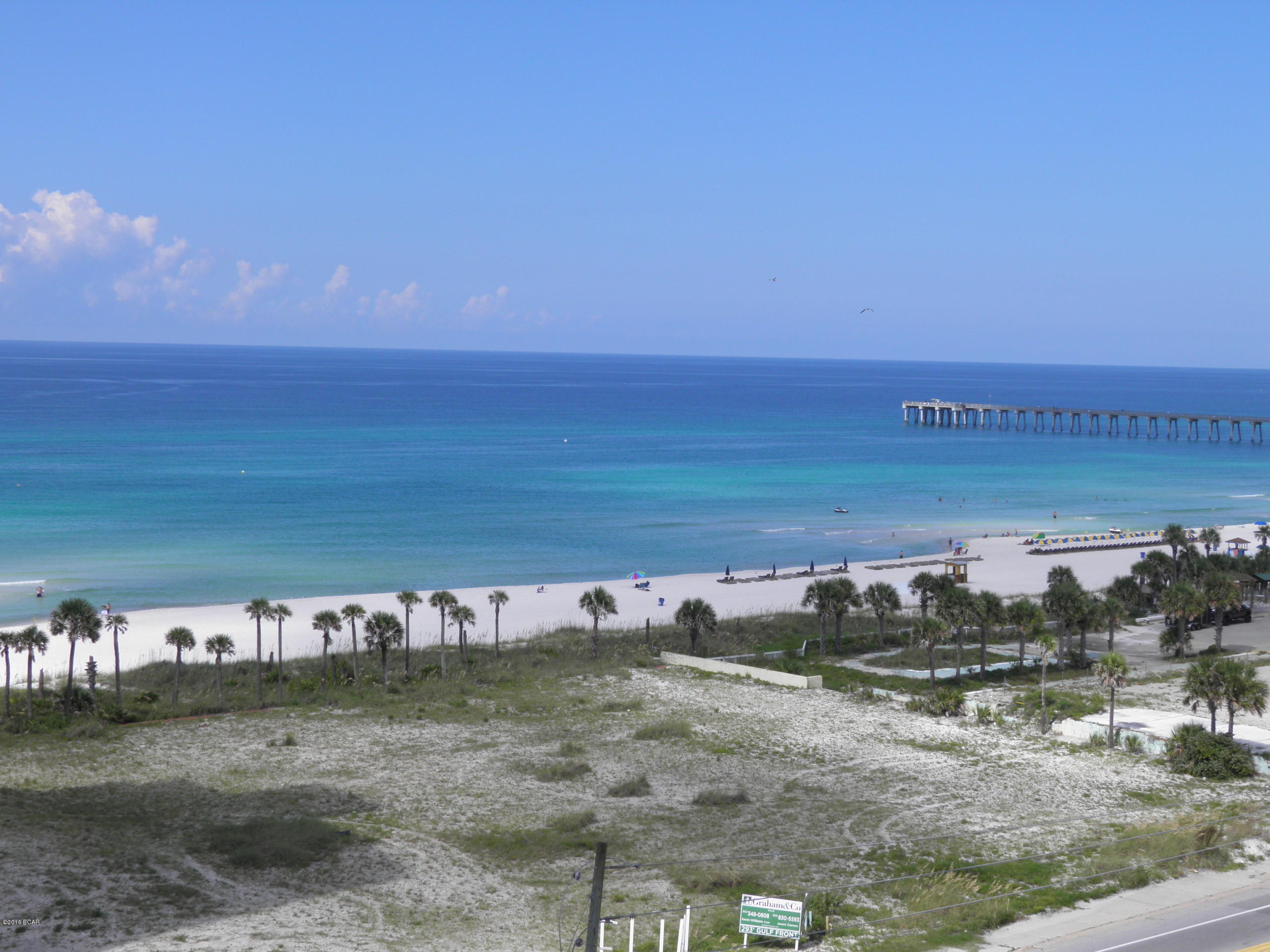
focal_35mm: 55
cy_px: 476
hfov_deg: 34.9
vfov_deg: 26.6
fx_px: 2018
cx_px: 635
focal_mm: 10
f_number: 5.8
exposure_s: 1/400
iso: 50
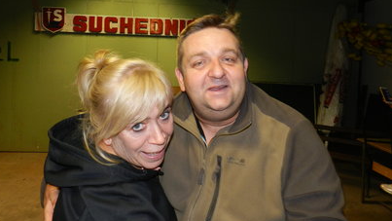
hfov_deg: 67.9
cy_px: 77
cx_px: 189
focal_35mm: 28
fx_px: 291
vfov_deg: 41.1
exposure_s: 1/30
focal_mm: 4
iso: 200
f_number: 3.4
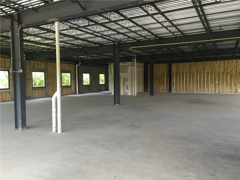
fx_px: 201
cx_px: 120
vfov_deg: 48.2
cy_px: 90
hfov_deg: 61.7
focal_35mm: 29
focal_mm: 4.15
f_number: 2.2
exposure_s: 1/30
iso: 80
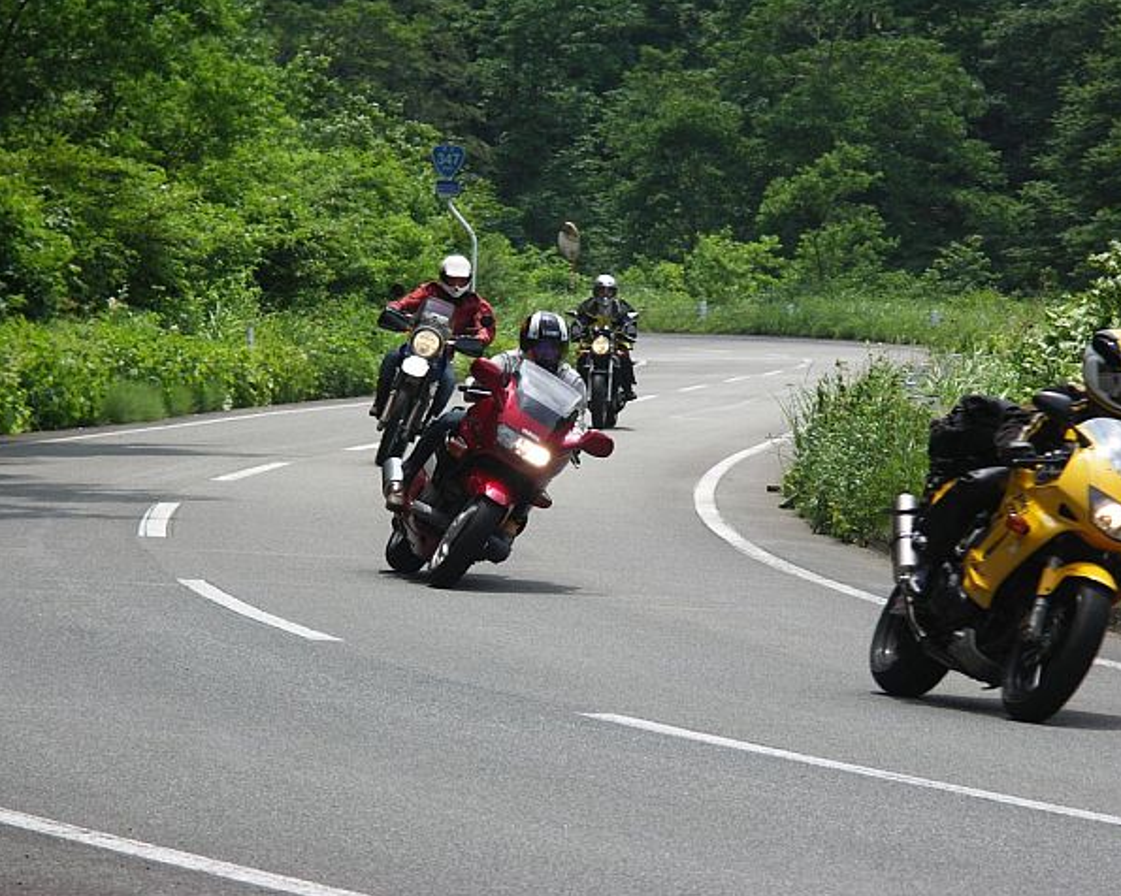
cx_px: 599
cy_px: 448
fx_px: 6967
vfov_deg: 7.4
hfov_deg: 9.2
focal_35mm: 210
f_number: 4.5
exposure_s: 1/400
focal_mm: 50.8
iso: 50
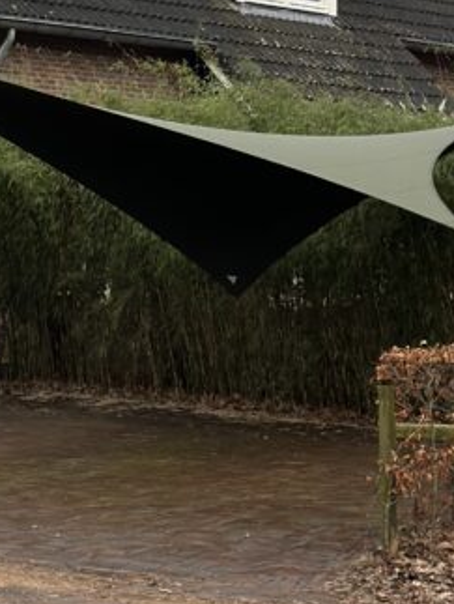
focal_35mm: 152
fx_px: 2653
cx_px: 127
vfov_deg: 12.7
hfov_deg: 9.8
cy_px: -62
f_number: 1.78
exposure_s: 1/1062
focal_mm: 6.86
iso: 80
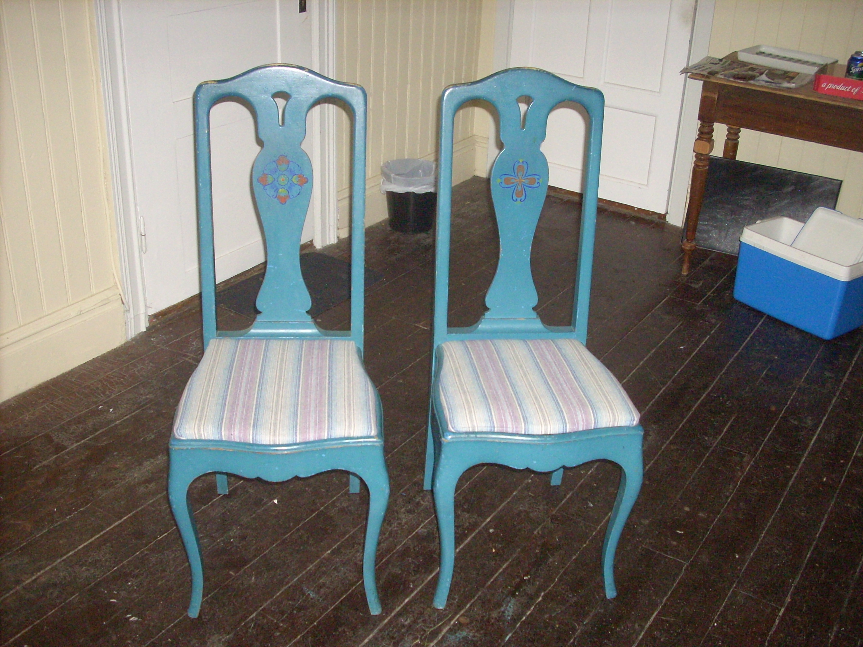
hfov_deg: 50.1
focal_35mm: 37
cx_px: 432
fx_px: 922
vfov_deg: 38.7
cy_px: 324
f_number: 2.8
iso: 400
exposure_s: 1/60
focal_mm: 6.2
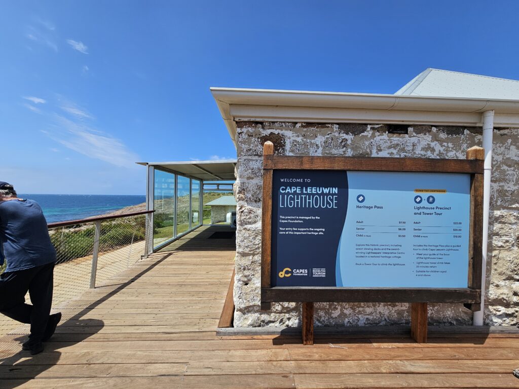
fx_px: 195
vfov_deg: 89.9
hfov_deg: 106.2
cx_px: 260
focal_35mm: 13
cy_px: 194
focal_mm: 2.2
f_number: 2.2
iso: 50
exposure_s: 1/3100
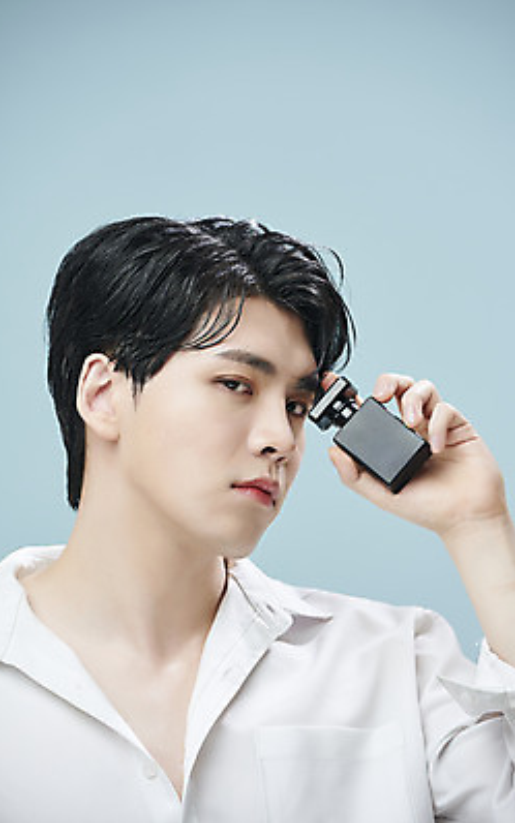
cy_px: 412
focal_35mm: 205
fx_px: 4600
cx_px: 262
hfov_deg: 6.4
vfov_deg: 10.2
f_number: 5.6
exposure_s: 1/125
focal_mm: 200
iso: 50
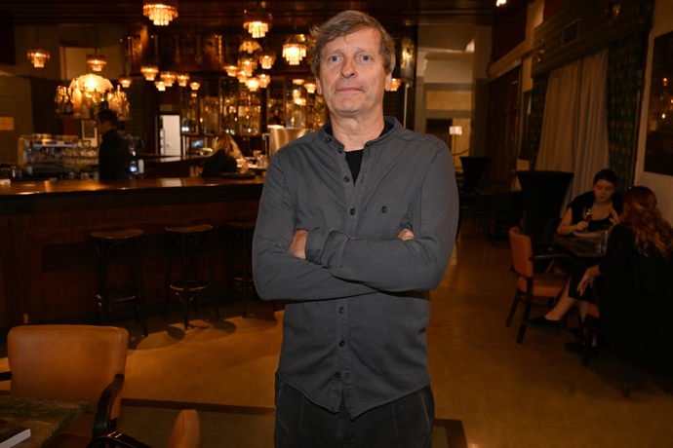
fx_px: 579
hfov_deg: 60.3
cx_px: 336
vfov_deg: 42.3
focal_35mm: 31
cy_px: 224
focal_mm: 31
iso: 2500
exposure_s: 1/50
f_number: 5.6
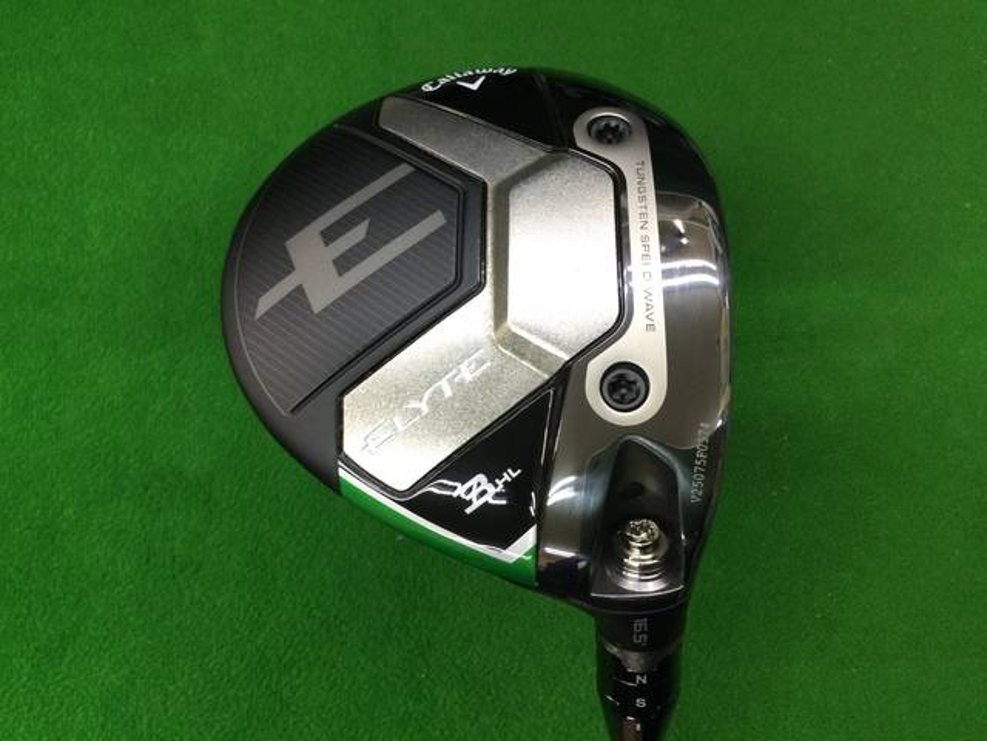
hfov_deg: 58.4
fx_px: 884
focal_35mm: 31
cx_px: 494
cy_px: 370
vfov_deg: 45.4
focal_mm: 3.3
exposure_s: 1/30
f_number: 2.4
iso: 64
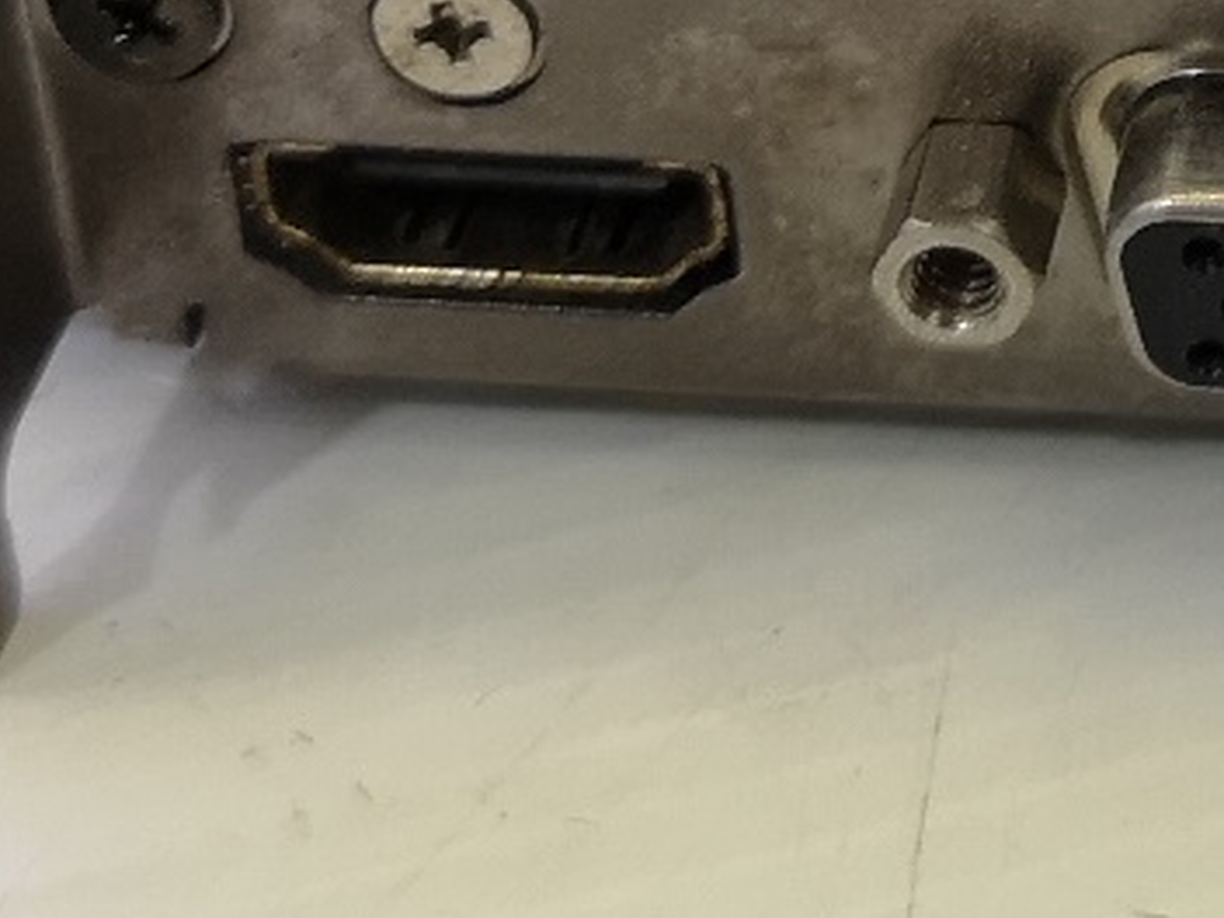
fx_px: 4950
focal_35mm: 140
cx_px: 1704
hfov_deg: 13.5
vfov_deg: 10.0
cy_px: -723
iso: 200
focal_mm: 3.95
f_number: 1.8
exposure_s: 1/50
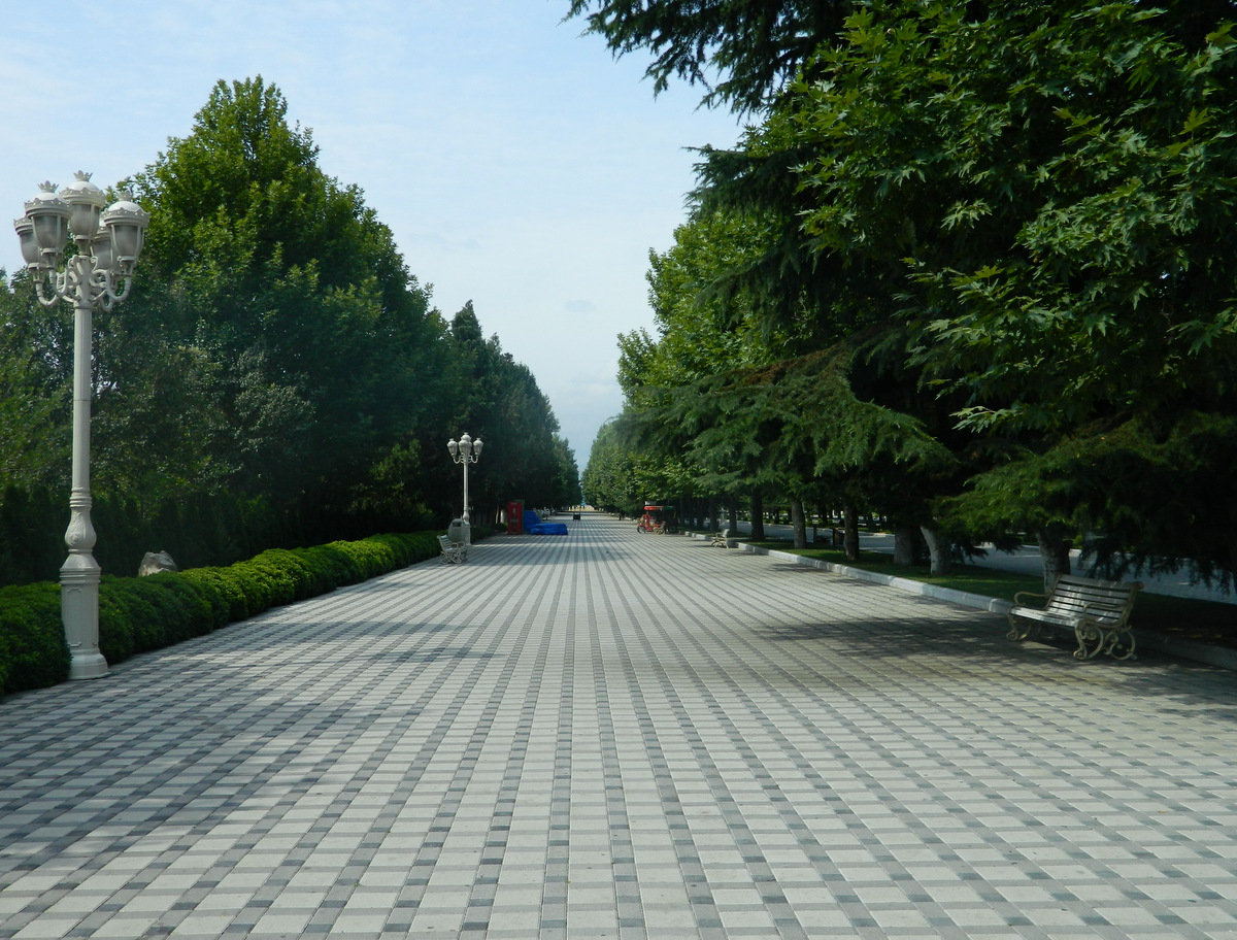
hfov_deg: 52.4
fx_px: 1257
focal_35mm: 35
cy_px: 470
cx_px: 618
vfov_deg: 41.0
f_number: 9.4
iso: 80
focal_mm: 6.2
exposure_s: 1/160
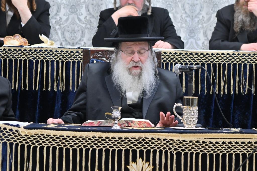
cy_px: 86
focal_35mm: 180
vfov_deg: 7.6
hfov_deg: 11.4
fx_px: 1285
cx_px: 128
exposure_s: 1/200
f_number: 4
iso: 1000
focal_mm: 120
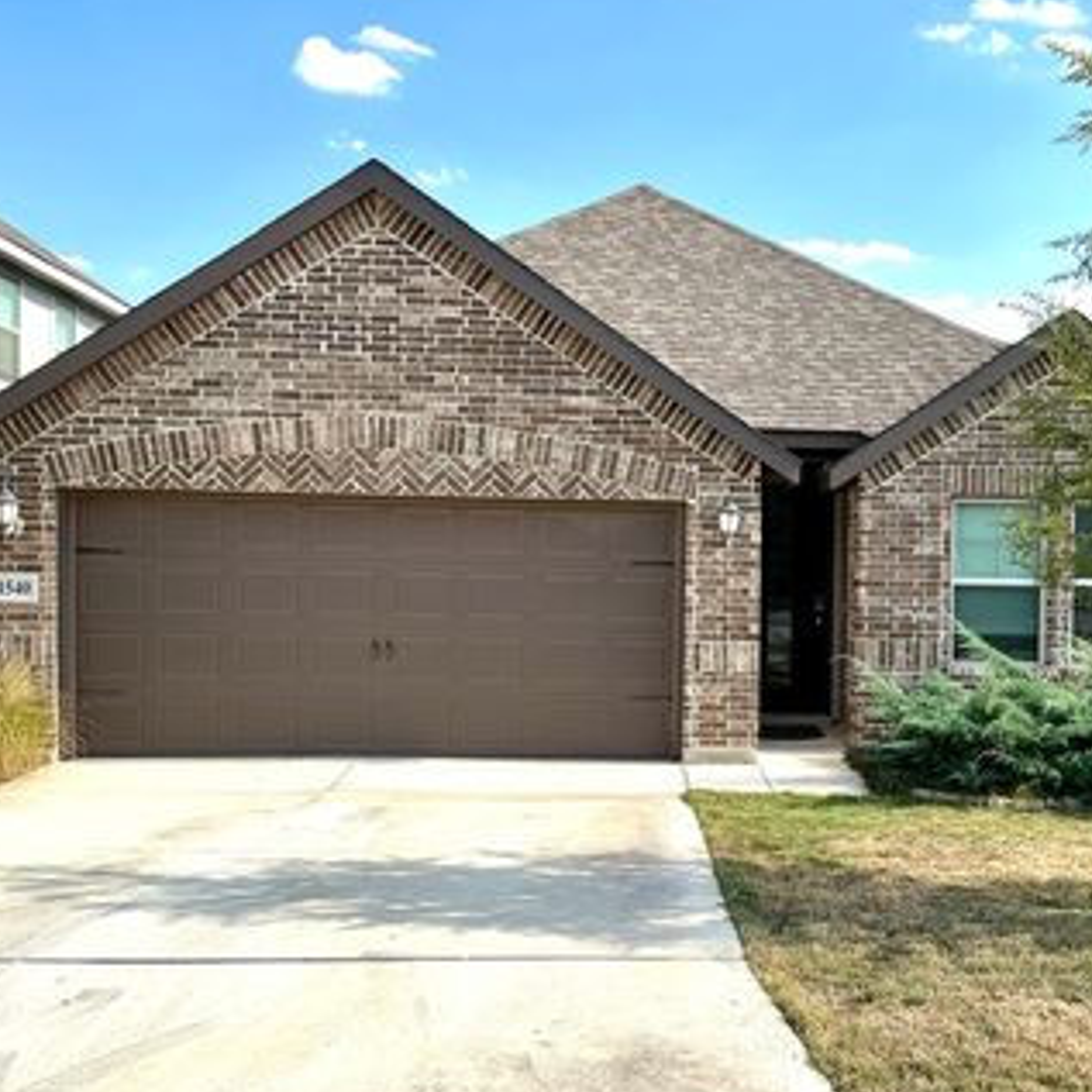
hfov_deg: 42.3
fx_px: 1392
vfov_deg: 42.7
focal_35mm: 39
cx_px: 723
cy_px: 622
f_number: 1.8
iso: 25
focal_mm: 3
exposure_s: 1/1626
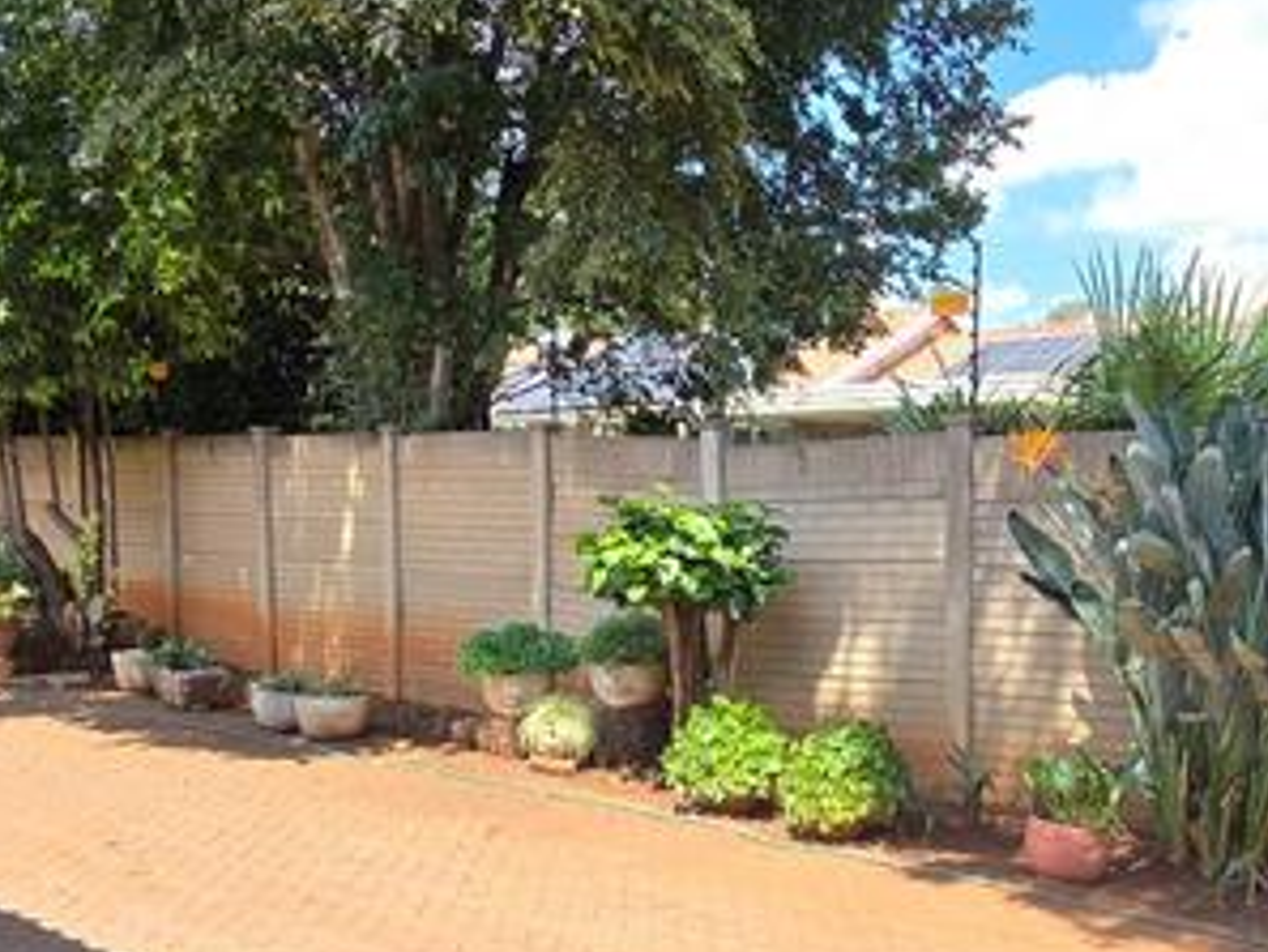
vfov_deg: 39.8
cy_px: 687
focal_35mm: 35
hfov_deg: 52.0
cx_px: 798
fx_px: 1283
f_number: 2.2
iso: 50
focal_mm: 2.2
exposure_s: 1/756
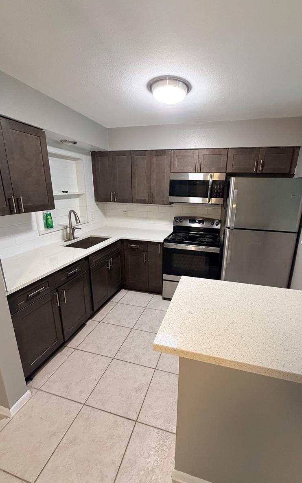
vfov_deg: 101.5
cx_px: 170
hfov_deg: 74.5
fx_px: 198
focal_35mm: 15
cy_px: 240
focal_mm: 2.22
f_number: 2.2
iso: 320
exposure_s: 1/60
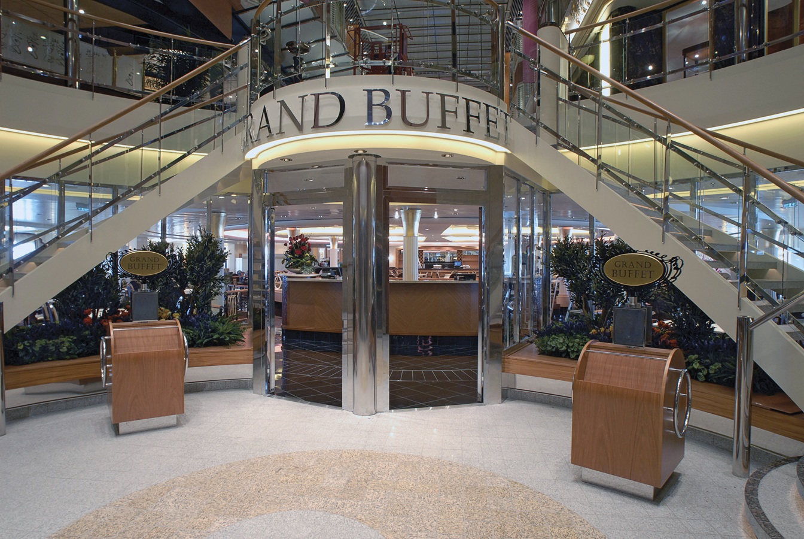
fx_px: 470
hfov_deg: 81.1
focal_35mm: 21
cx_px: 402
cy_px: 270
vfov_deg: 59.6
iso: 400
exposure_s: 1/2
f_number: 8
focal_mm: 14
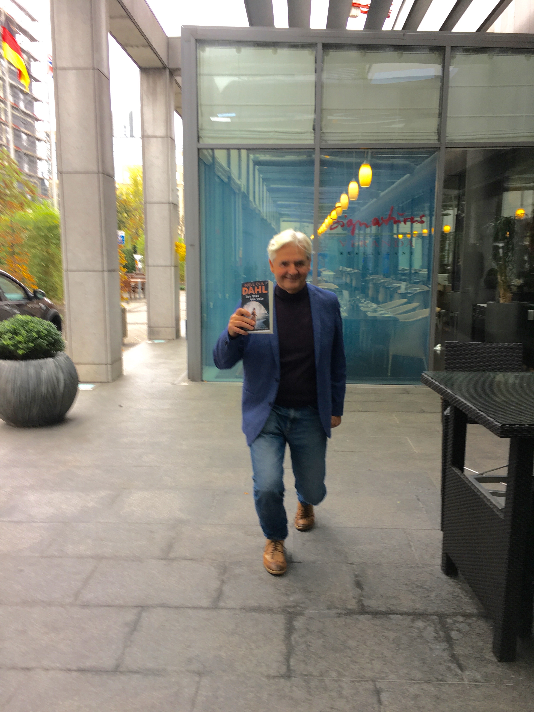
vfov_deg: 61.7
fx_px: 596
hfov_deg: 48.2
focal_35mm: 29
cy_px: 356
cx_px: 267
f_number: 2.2
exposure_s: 1/50
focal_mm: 4.15
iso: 32
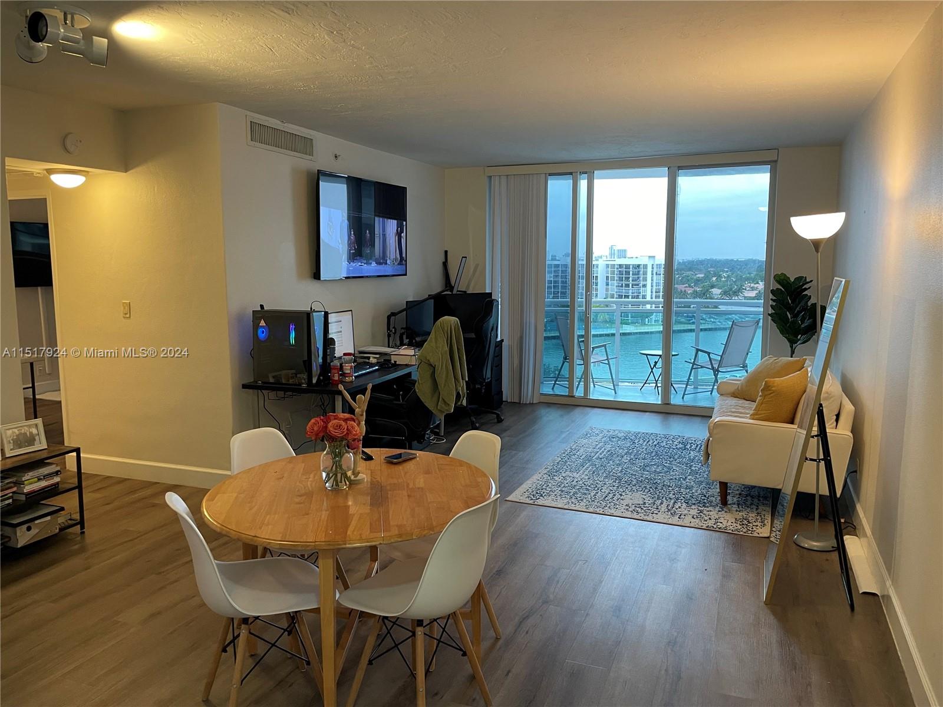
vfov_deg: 53.1
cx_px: 472
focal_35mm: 26
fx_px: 708
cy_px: 354
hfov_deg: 67.3
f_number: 1.6
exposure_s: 1/60
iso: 125
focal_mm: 4.2
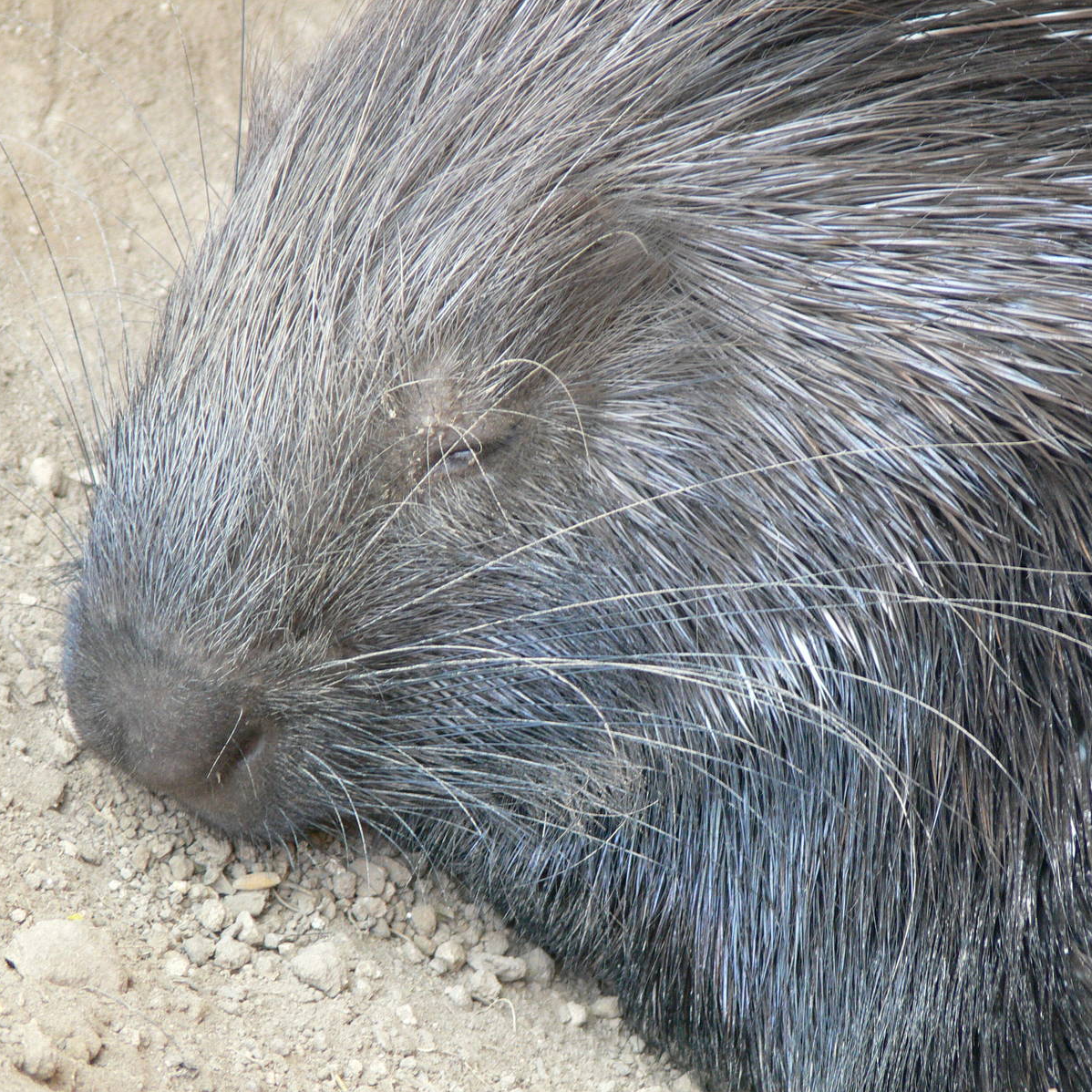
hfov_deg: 5.1
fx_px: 12349
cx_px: 647
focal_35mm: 346
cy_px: 546
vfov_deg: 5.1
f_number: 3.6
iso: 200
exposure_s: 1/30
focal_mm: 61.9
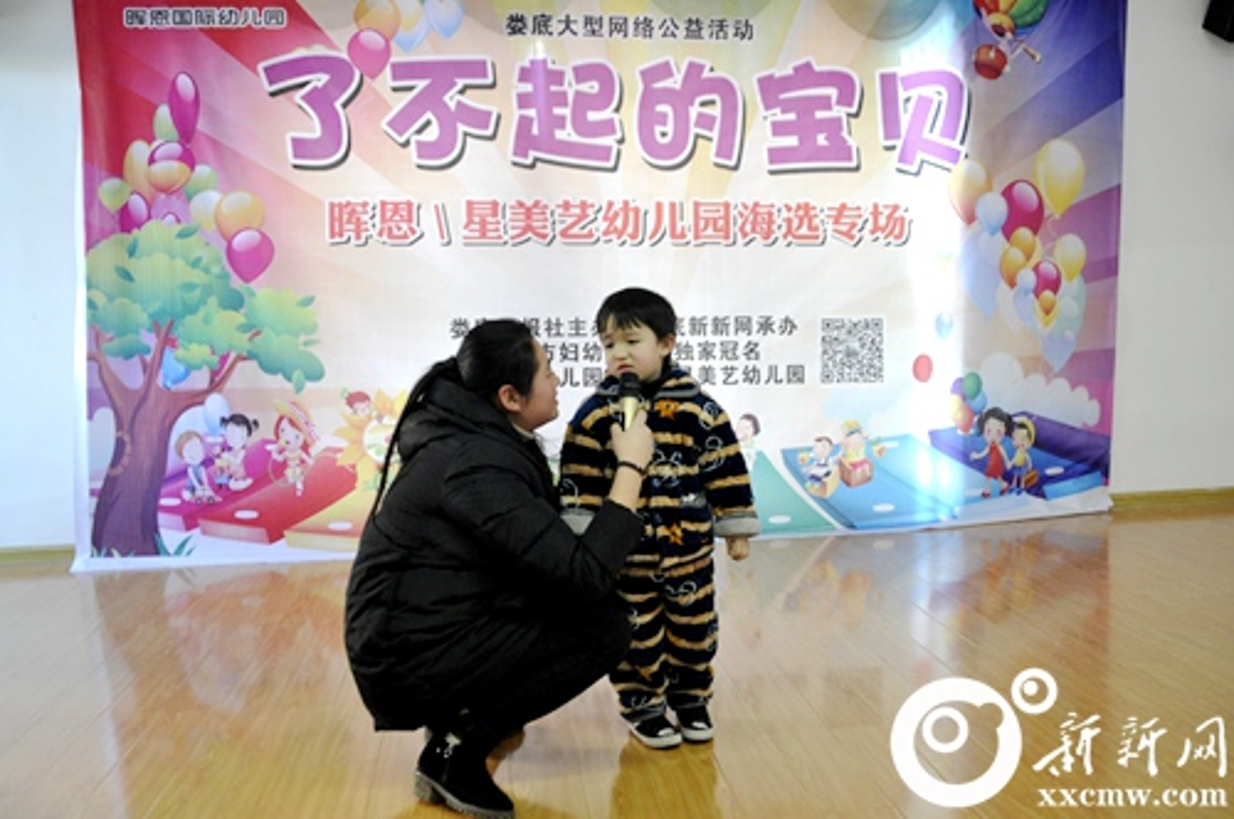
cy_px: 410
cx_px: 617
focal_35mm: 33
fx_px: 1130
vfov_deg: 39.9
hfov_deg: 57.3
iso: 1600
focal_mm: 22
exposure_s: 1/45
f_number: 3.5
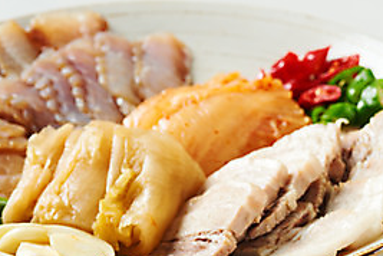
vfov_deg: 5.8
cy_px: 263
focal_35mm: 236
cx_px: 351
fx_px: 2511
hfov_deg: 8.7
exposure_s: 1/125
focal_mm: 105
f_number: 11
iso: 250
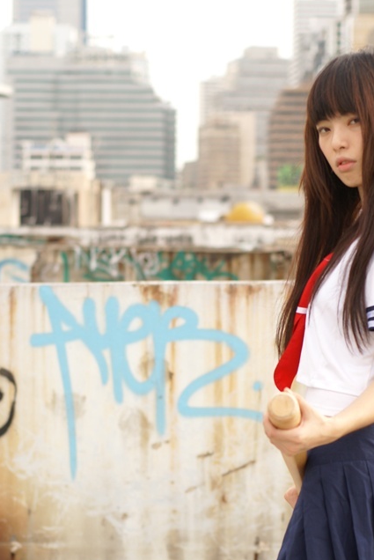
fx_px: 1836
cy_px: 390
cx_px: 222
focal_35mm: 118
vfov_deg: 17.3
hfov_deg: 11.6
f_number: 2.8
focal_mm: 50
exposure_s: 1/500
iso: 100
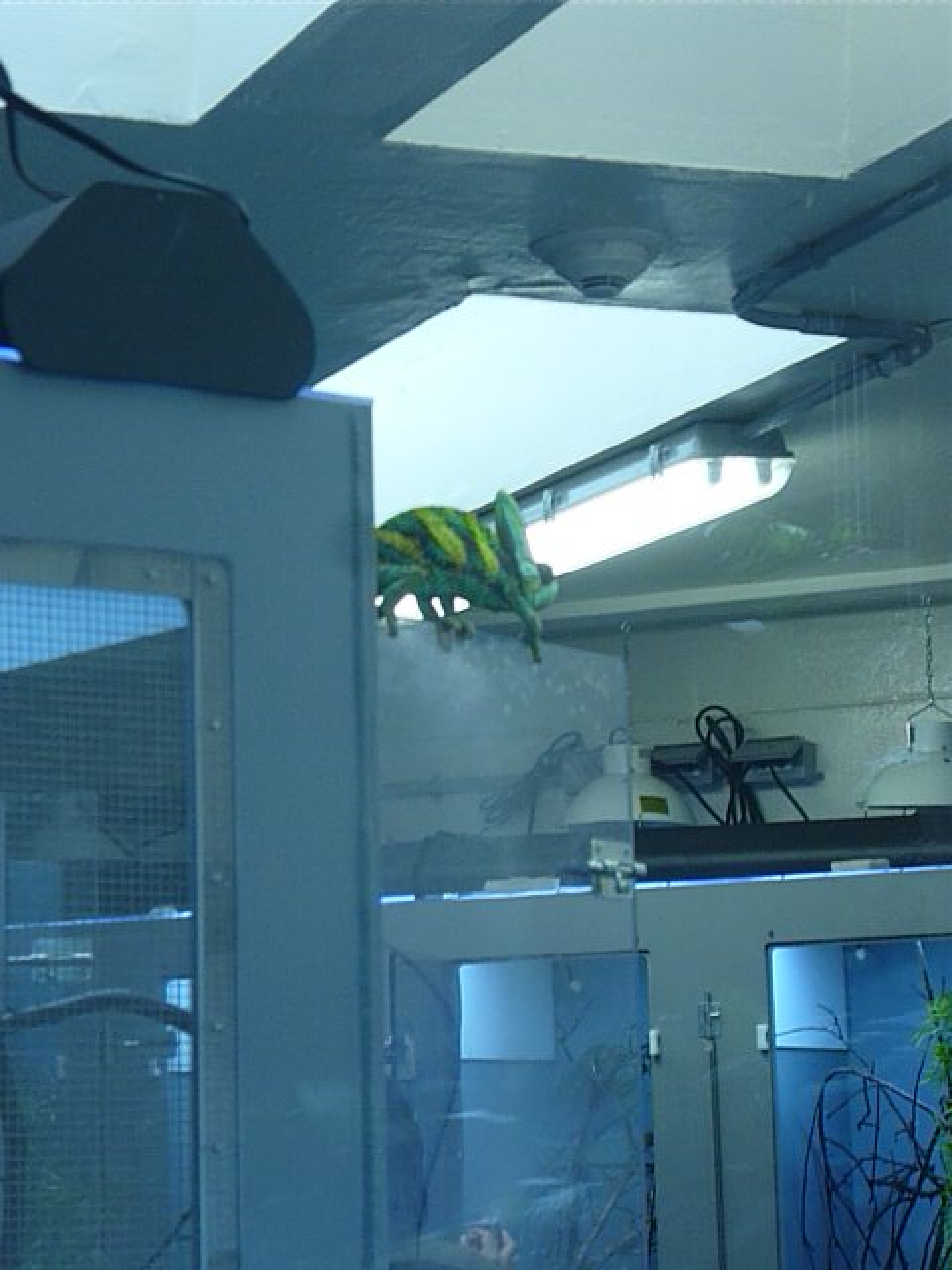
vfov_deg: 19.6
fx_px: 3667
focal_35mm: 100
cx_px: 476
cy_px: 635
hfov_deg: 14.8
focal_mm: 16.5
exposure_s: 1/40
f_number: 5.1
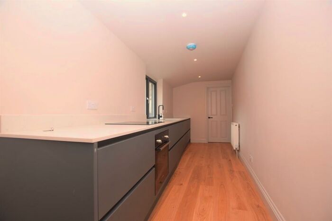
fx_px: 138
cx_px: 166
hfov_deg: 100.4
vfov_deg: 77.4
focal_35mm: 15
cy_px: 110
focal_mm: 10
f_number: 4
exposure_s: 1/60
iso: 100
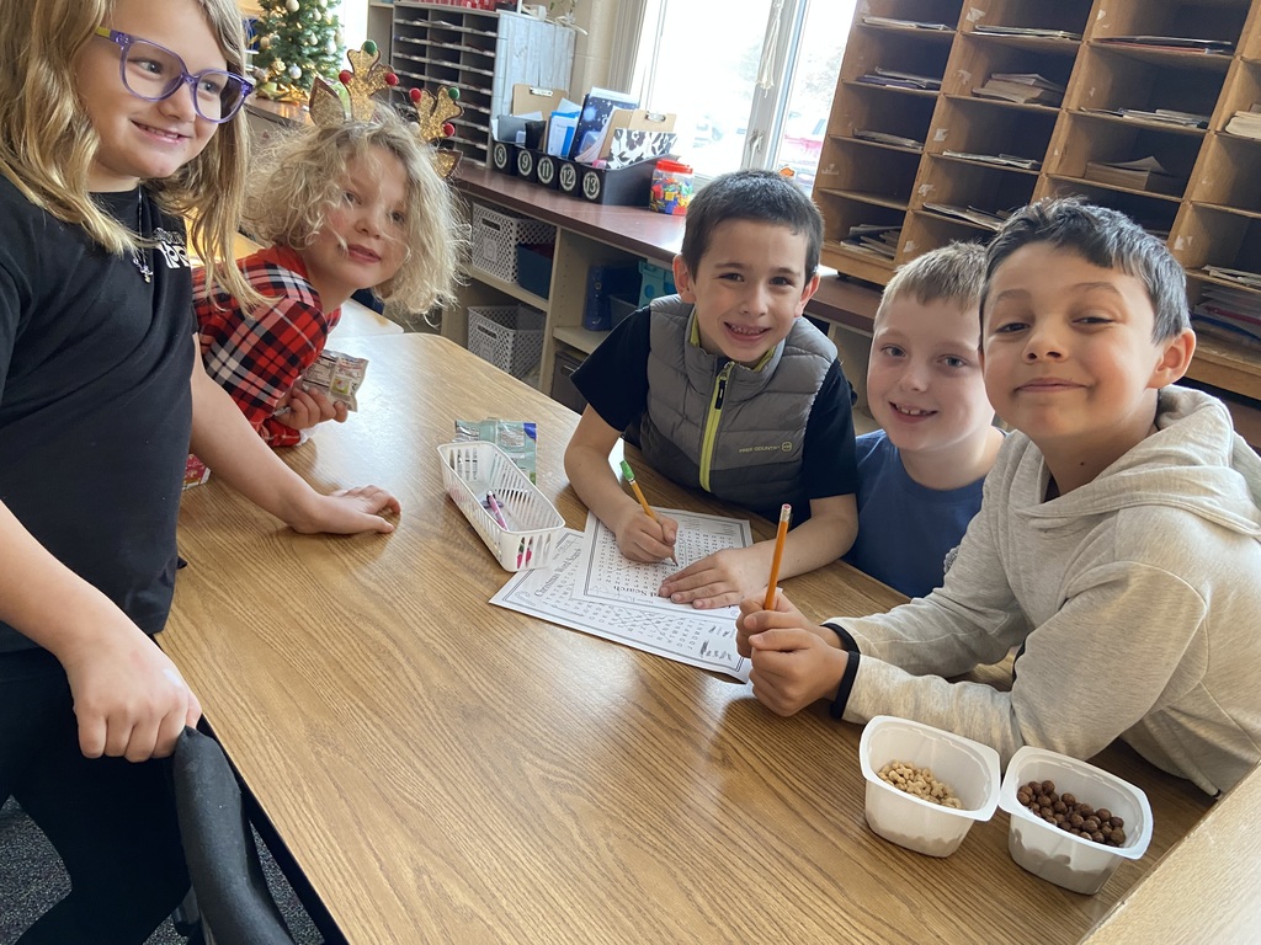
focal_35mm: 26
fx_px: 947
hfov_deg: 67.3
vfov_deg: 53.1
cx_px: 630
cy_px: 472
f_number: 1.8
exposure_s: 1/60
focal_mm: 4.25
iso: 200
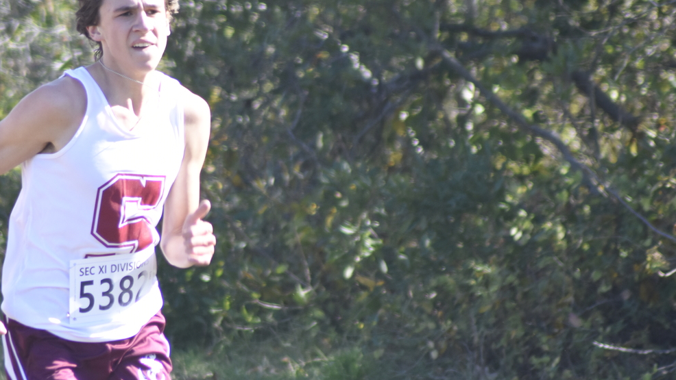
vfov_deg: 1.7
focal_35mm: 717
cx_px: 204
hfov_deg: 3.0
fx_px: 12854
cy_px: 188
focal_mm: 300
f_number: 5.6
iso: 640
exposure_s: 1/640
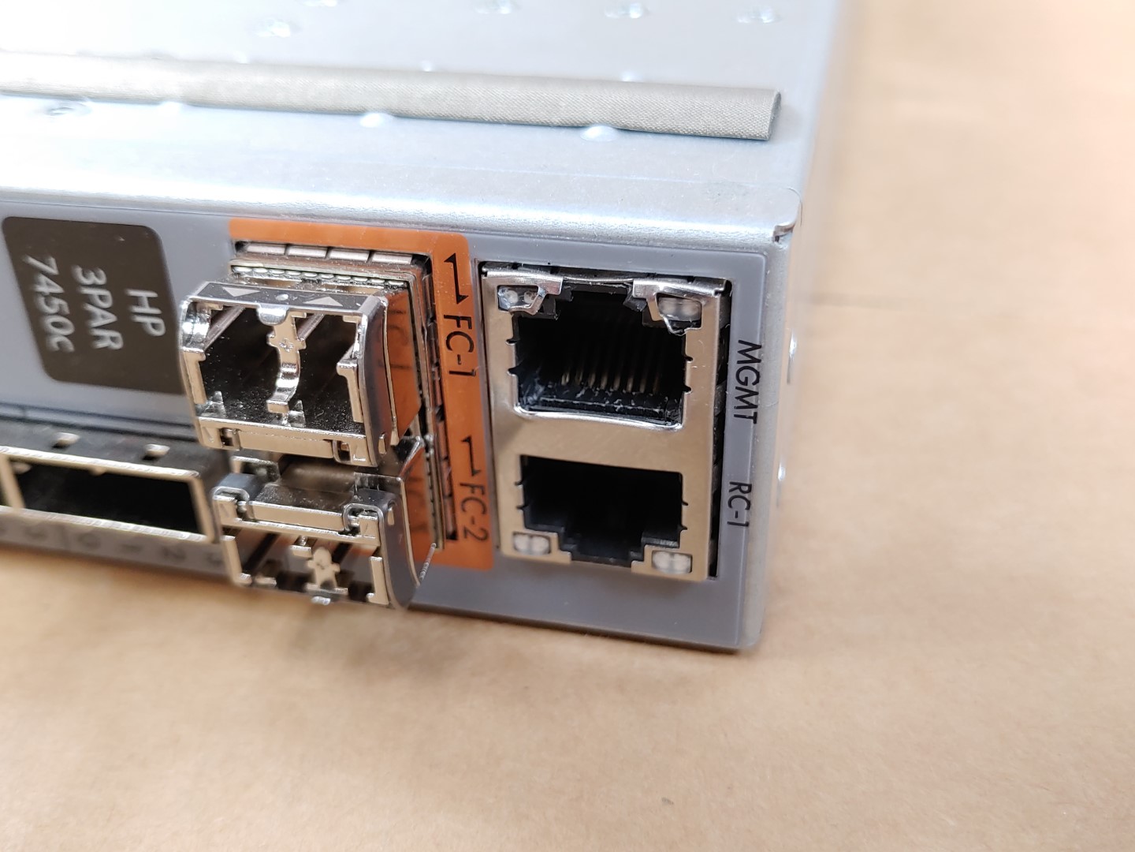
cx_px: 568
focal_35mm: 33
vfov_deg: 42.9
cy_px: 426
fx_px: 1082
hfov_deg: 55.4
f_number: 1.8
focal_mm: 4.36
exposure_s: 1/60
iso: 100
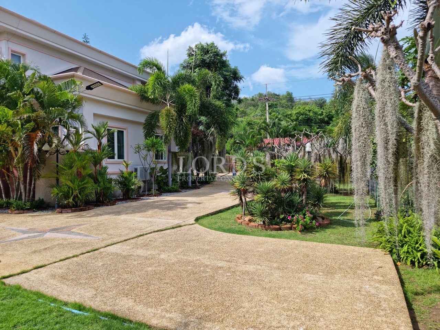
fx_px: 305
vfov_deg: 56.8
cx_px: 220
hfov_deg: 71.6
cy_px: 165
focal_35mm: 24
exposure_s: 1/1052
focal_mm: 6.7
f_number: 1.8
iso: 50
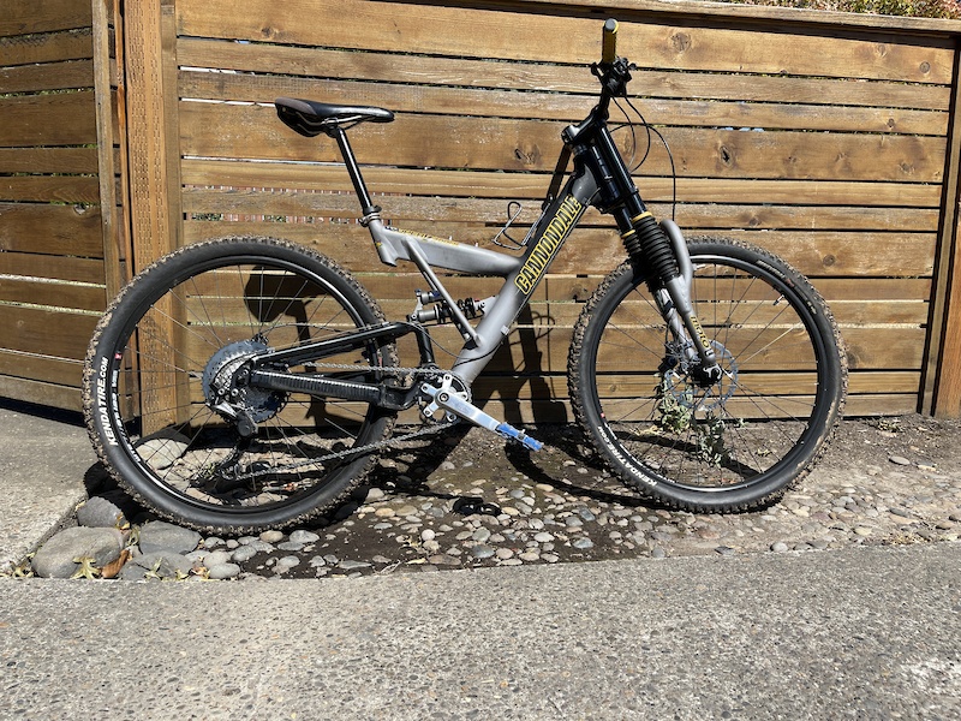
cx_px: 480
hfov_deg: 67.3
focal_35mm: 26
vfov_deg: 53.1
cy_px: 360
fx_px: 722
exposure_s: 1/2545
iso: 32
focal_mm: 5.1
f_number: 1.6
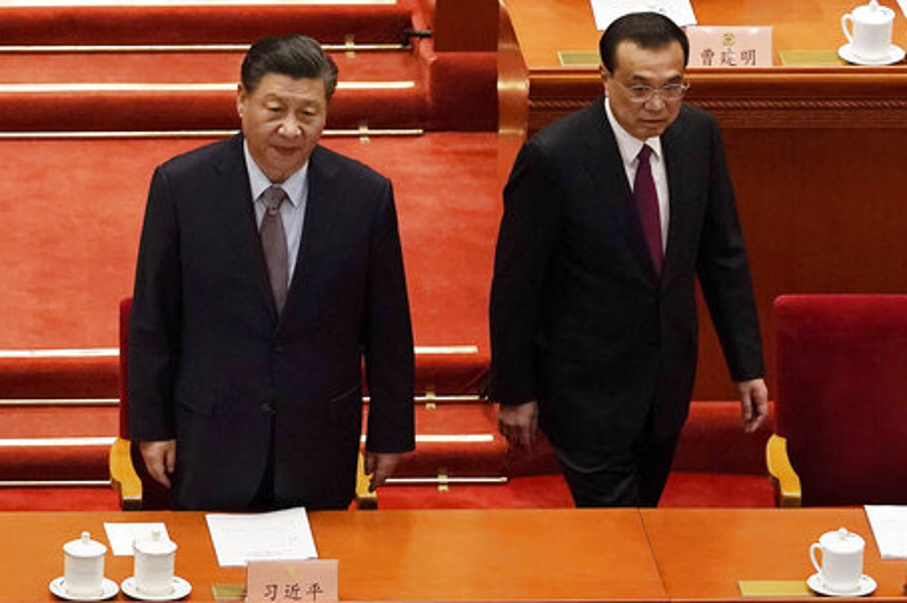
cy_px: 310
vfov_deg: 3.0
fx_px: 11354
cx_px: 499
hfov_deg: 4.6
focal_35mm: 451
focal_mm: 400
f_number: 4
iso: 4000
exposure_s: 1/800
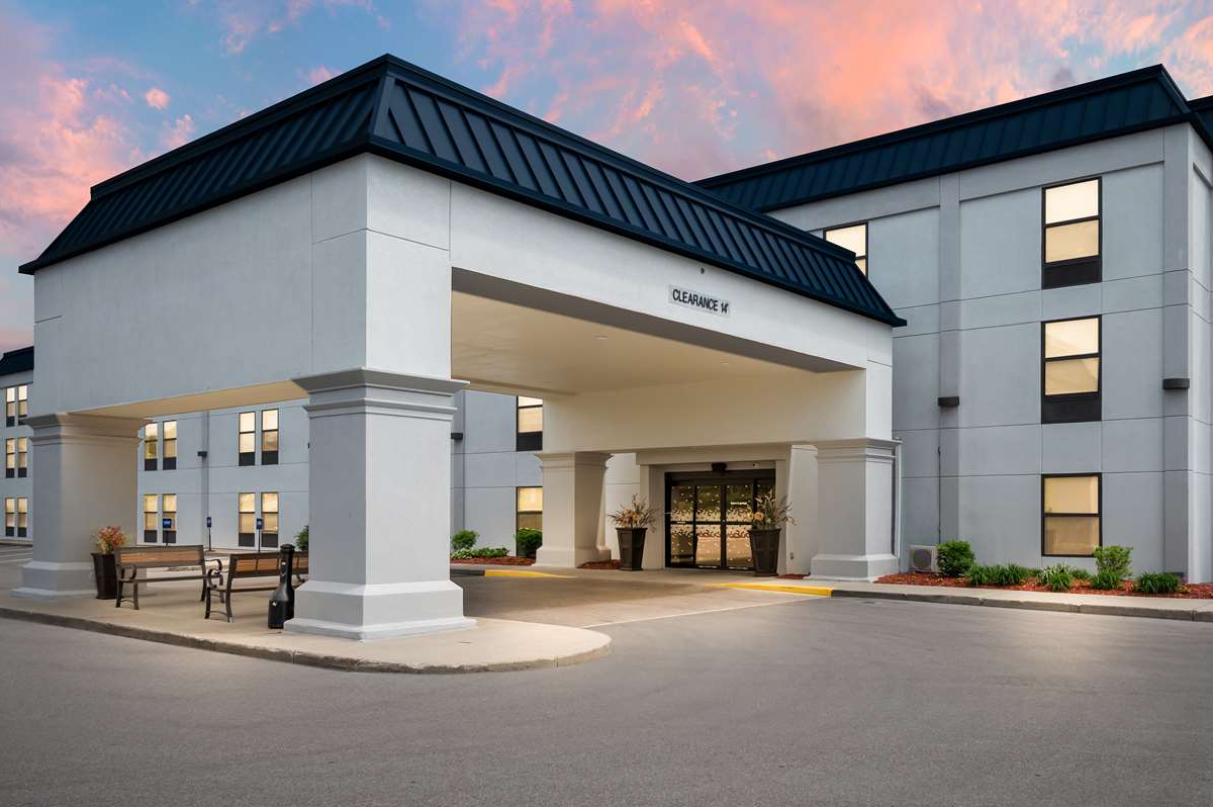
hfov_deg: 61.6
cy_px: 408
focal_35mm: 30
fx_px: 1010
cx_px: 711
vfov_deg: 43.5
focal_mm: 24
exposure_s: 1/200
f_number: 8
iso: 320
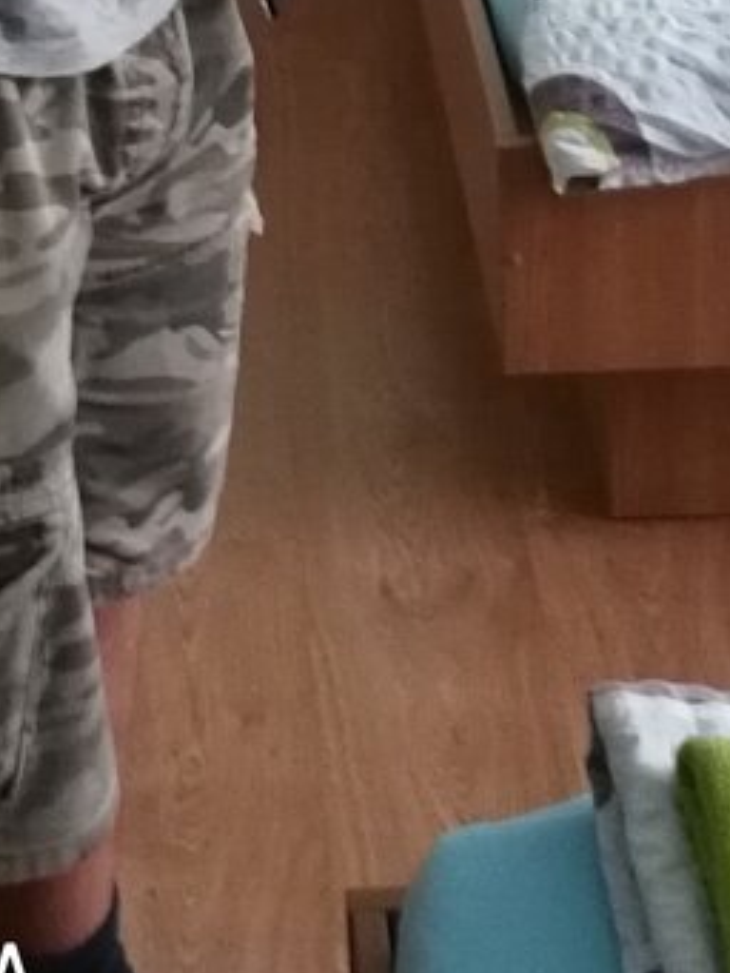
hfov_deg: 15.4
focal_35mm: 95
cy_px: -648
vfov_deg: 17.6
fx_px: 2670
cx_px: 97
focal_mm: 3.95
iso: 640
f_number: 2.2
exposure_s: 1/17.1
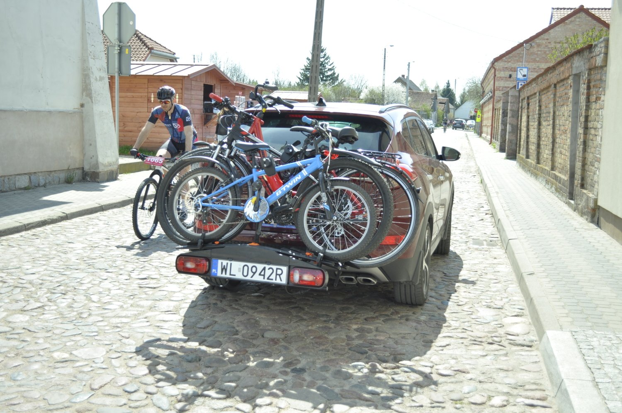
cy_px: 206
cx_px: 311
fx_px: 751
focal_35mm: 44
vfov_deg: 30.8
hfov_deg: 45.0
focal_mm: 29
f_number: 4.5
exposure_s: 1/800
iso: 320
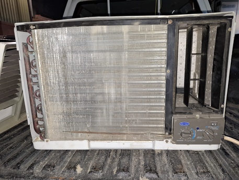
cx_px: 120
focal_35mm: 23
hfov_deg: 73.9
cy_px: 90
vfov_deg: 58.9
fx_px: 159
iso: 320
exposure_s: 1/50
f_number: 1.8
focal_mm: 5.54
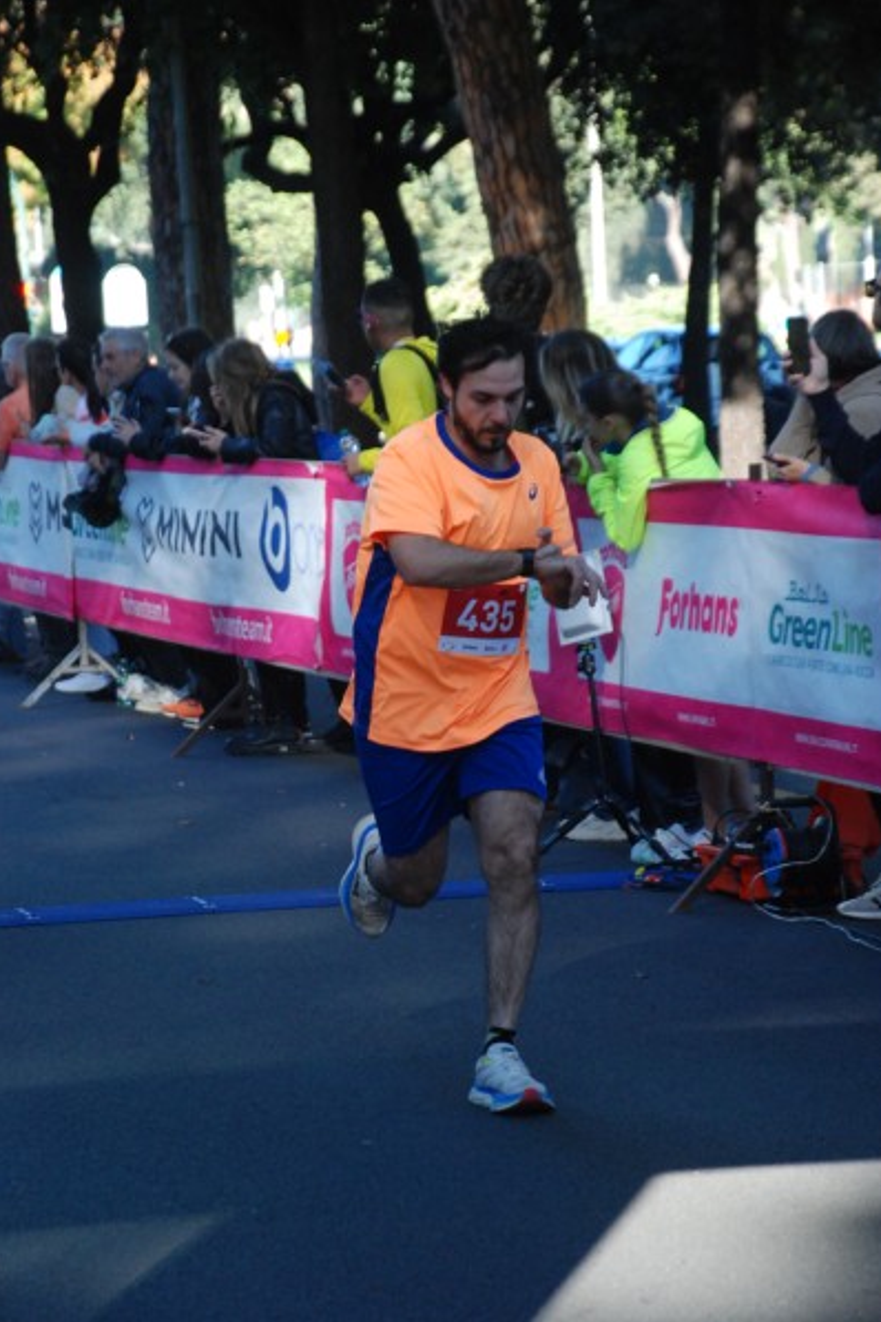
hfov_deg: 10.1
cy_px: 660
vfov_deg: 15.1
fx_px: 4992
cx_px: 439
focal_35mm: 136
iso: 1000
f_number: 5.6
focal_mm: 90
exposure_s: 1/400
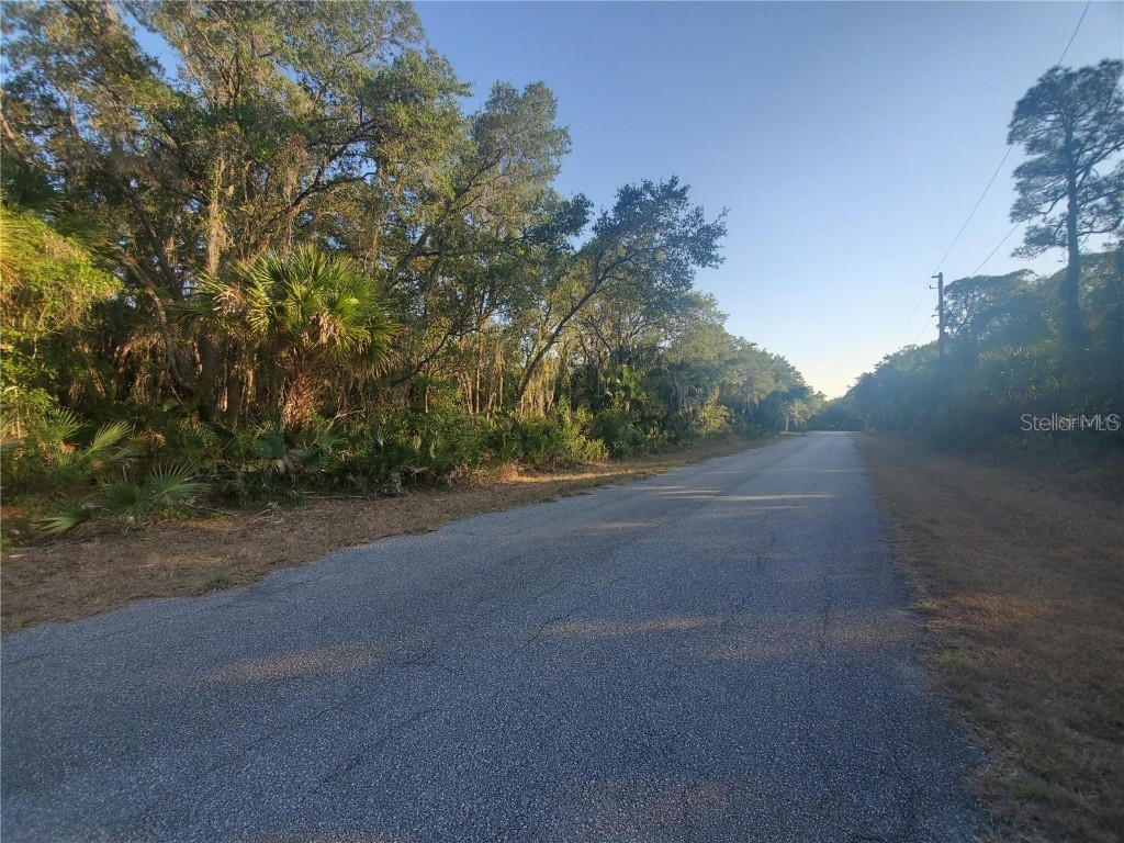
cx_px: 562
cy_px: 422
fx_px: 422
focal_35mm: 13
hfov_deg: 106.2
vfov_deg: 89.9
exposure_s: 1/452
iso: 50
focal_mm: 1.8
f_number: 2.2
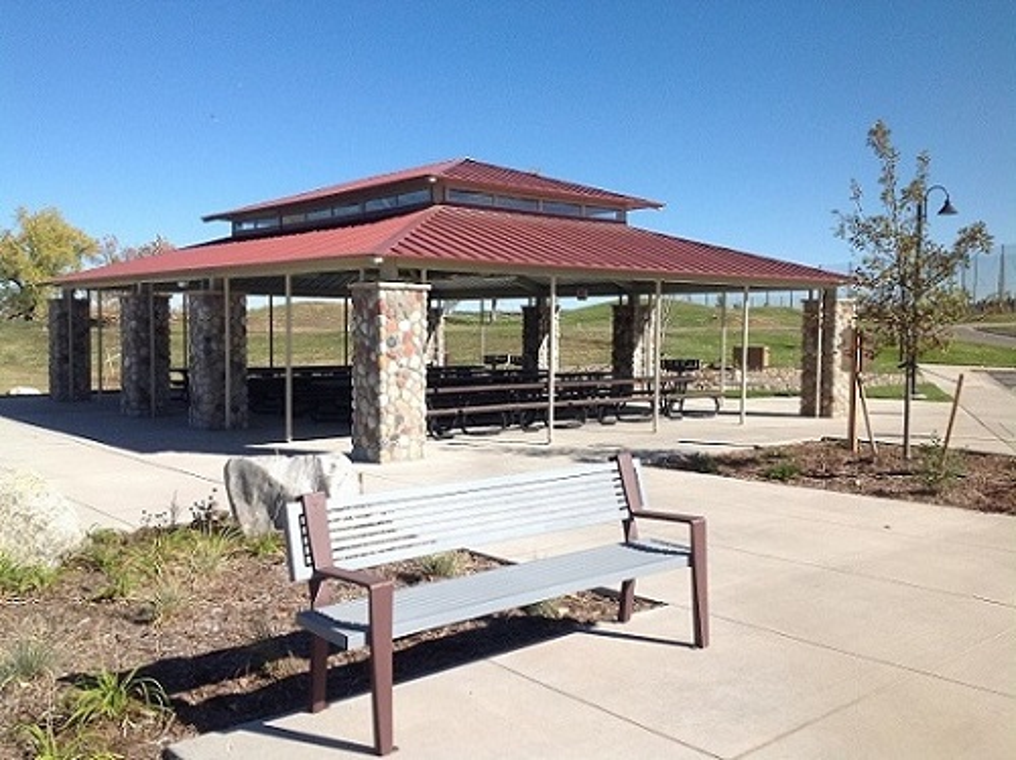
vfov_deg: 40.6
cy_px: 380
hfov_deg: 52.7
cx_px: 508
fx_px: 1026
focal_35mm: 35
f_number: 2.4
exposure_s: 1/1779
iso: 50
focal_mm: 4.28
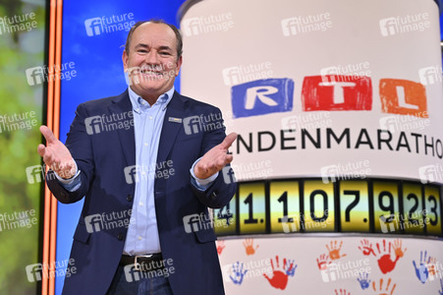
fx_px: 689
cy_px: 148
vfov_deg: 24.2
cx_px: 222
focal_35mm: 56
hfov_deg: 35.7
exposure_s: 1/200
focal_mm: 56
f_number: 4
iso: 800
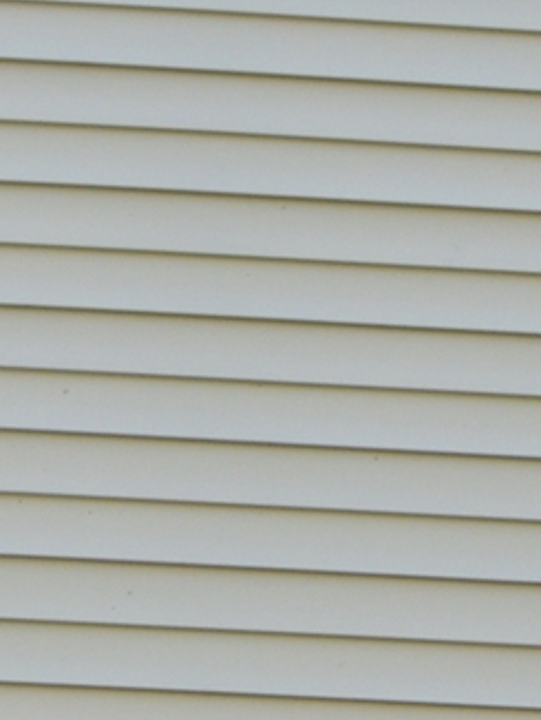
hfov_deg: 8.1
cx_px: 477
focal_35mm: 183
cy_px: 1491
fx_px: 3808
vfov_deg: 9.9
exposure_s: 1/125
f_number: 5.6
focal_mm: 18
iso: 320
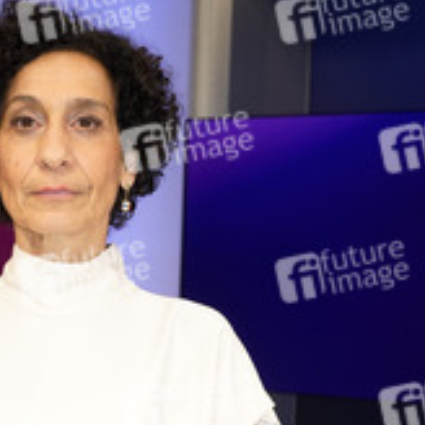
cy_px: 337
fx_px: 1264
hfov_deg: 19.0
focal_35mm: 91
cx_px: 118
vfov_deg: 18.9
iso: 2000
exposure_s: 1/160
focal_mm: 39
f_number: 5.6
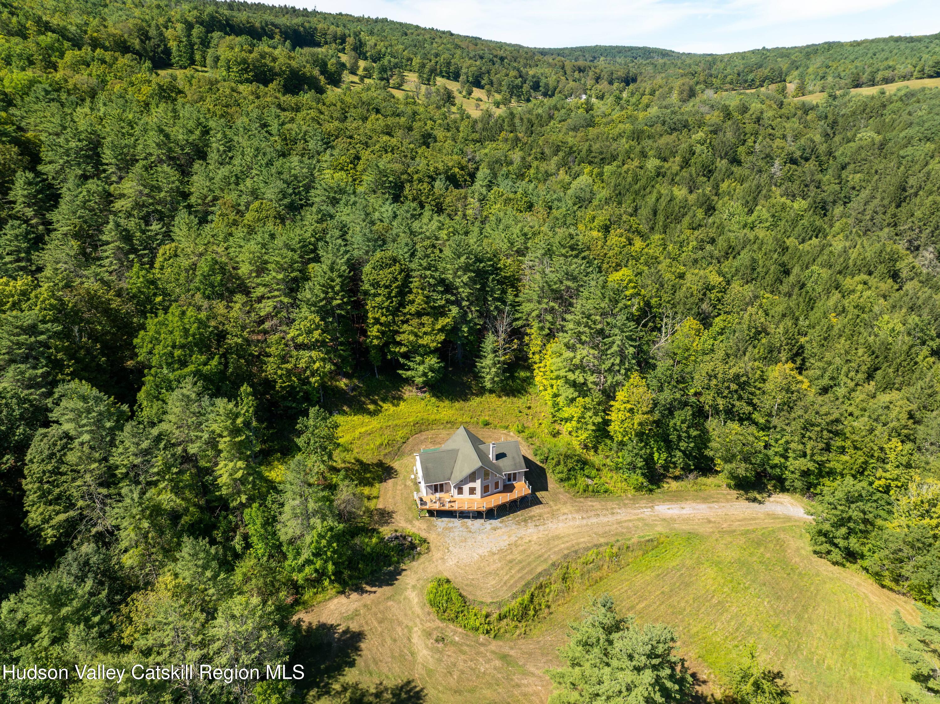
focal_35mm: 24
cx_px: 470
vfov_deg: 56.8
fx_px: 651
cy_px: 352
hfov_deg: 71.6
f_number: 2.8
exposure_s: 1/80
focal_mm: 12.29
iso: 110
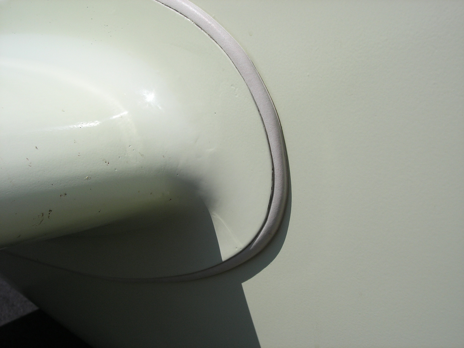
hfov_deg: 49.0
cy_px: 174
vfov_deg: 37.7
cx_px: 232
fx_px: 509
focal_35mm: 38
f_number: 4.8
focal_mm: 7.8
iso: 64
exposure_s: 1/1437
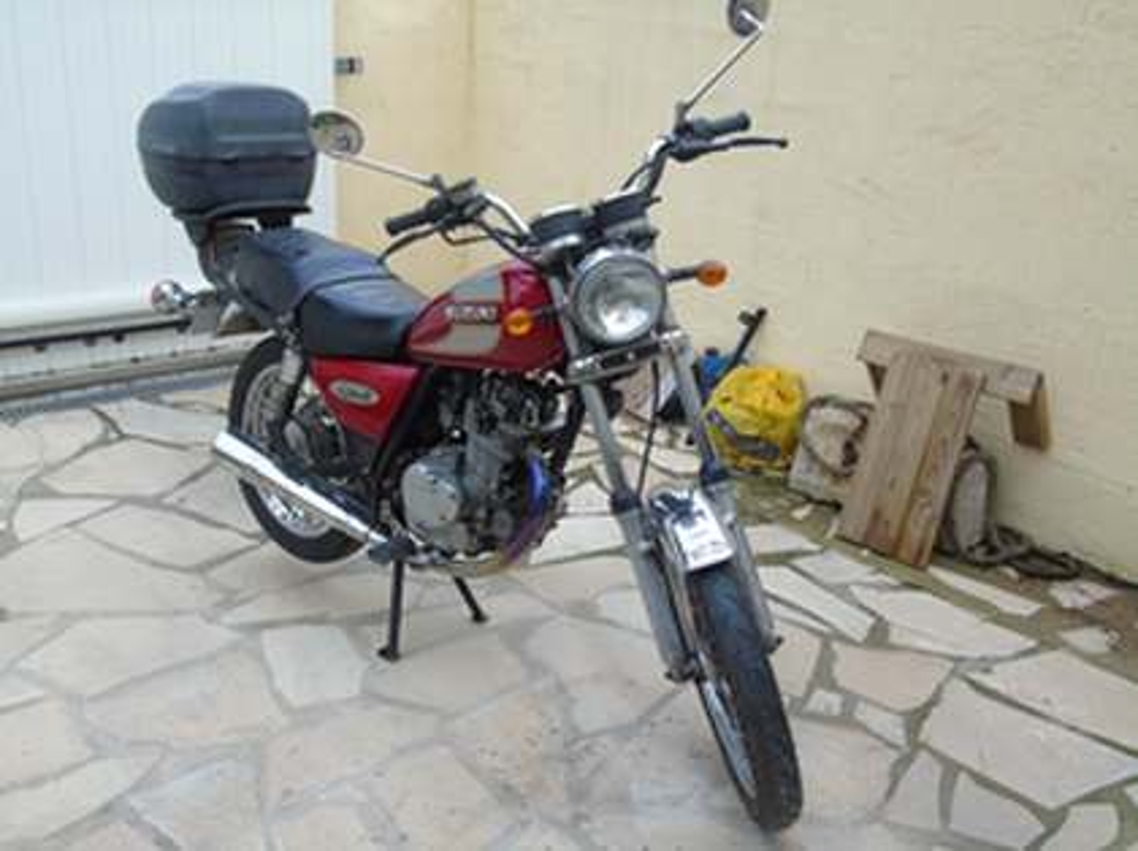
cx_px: 569
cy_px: 426
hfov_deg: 54.0
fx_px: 1116
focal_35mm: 34
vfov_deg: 41.7
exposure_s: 1/100
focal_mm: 6.1
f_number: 3.8
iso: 80
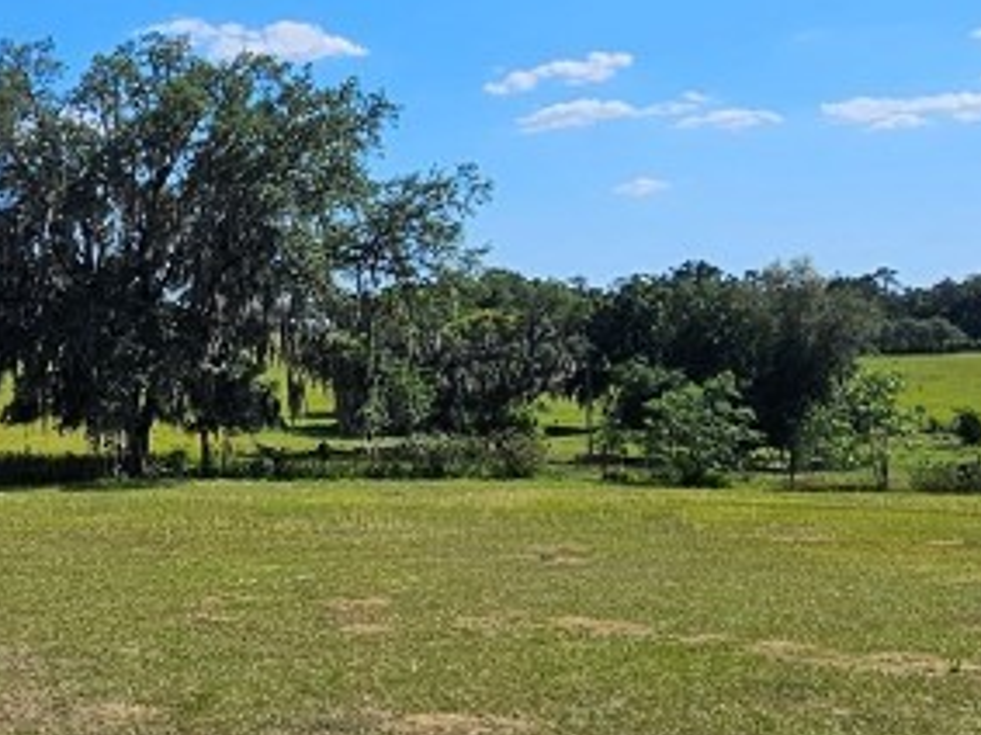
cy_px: 267
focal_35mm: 47
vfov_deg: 30.7
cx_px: -17
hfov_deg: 36.1
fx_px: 1331
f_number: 2.2
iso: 50
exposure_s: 1/3354
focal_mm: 2.2
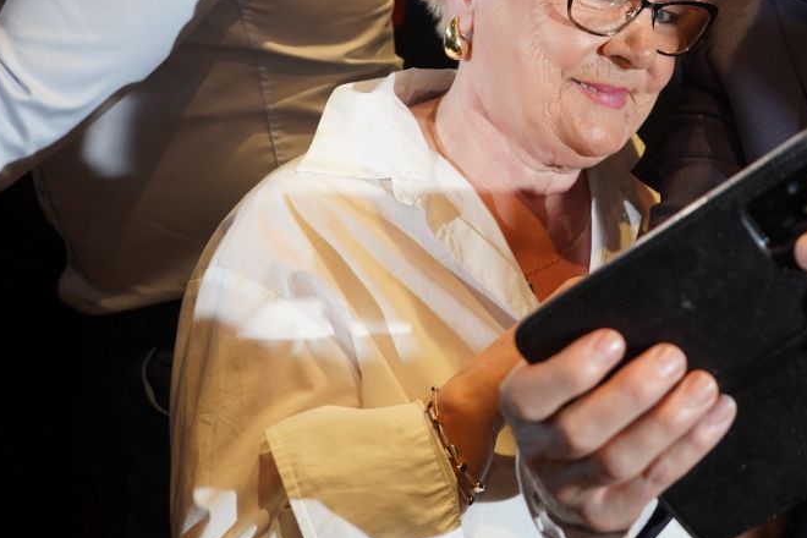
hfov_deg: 29.1
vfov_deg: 19.8
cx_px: 701
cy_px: 17
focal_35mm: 67
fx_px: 1502
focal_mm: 34
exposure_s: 1/100
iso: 1250
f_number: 5.6
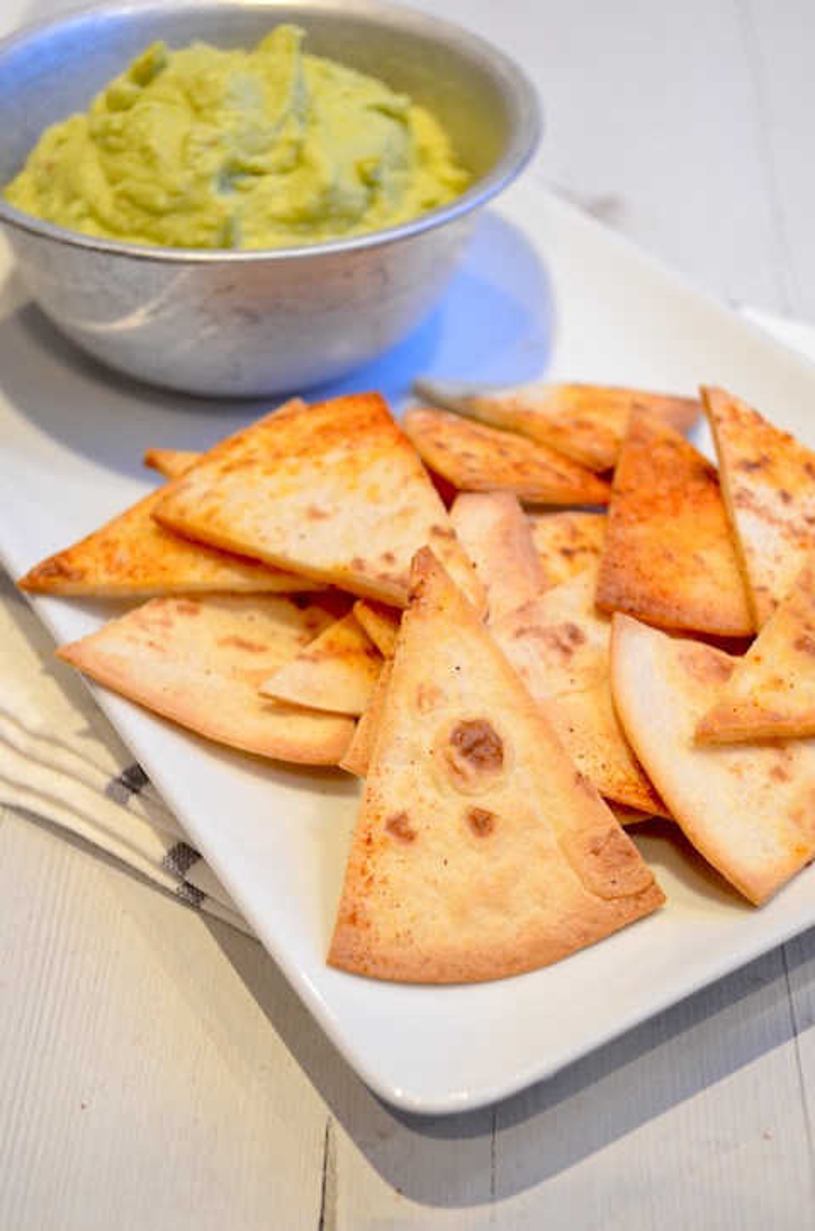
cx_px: 408
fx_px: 1740
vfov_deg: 39.0
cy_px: 616
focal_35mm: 51
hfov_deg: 26.4
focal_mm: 34
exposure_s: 1/50
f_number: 5
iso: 1600
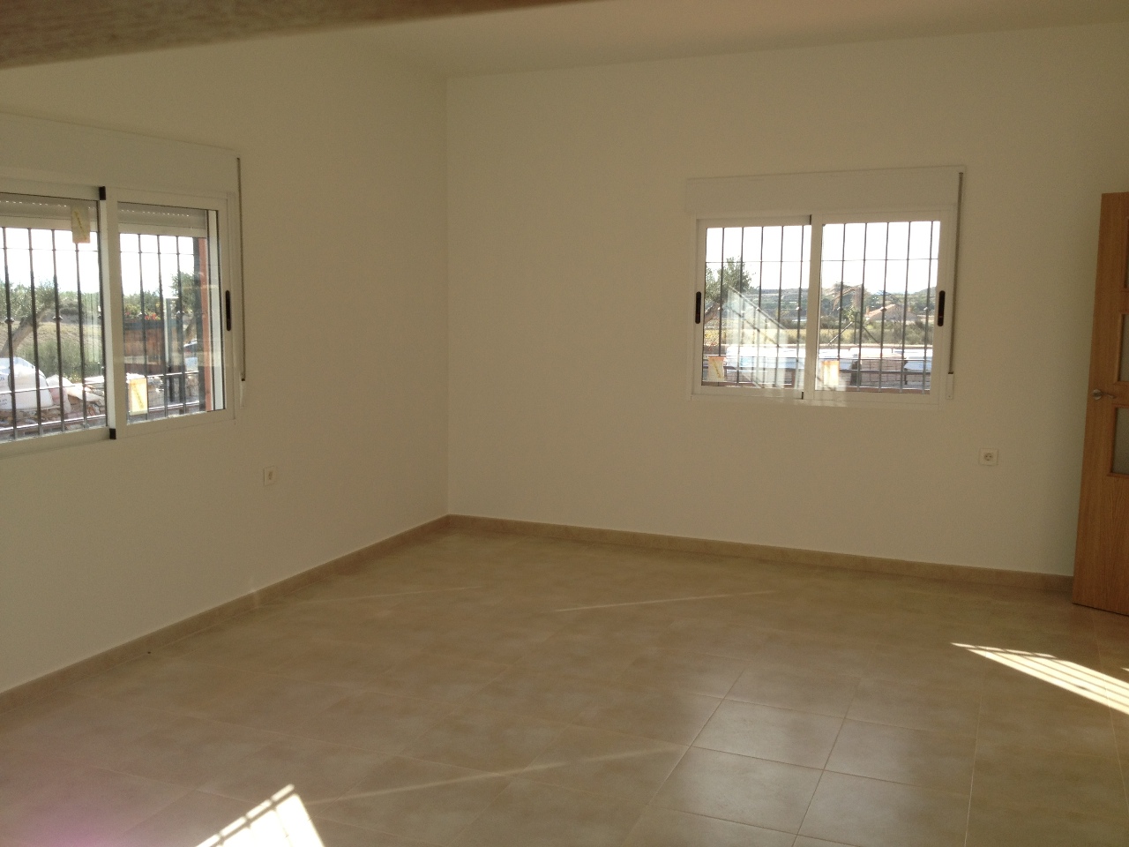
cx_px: 564
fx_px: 1142
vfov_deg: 40.7
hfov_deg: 52.6
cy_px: 424
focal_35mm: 35
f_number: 2.4
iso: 50
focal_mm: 4.28
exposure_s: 1/484
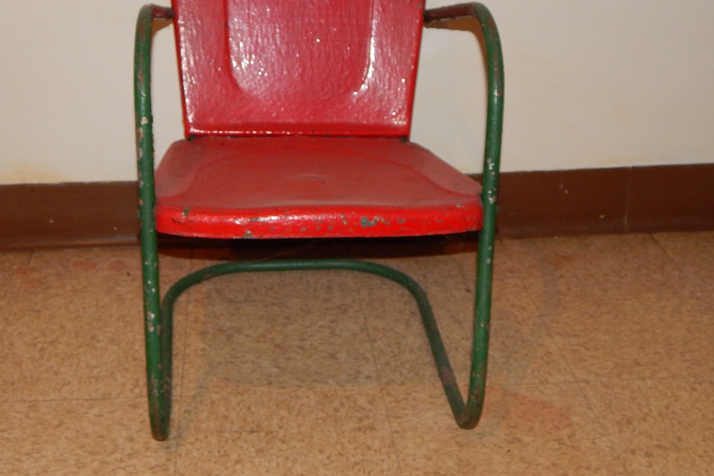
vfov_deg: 25.2
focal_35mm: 53
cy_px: 126
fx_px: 1051
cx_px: 301
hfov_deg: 37.4
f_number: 3.3
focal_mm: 6.1
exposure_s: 1/30
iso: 200
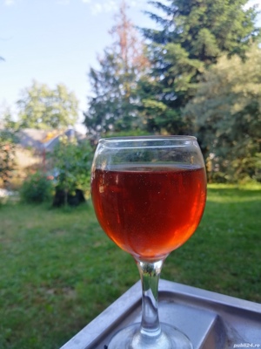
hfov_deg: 53.1
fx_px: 261
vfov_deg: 67.3
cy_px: 174
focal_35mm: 26
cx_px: 130
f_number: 1.8
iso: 50
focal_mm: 3.95
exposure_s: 1/114
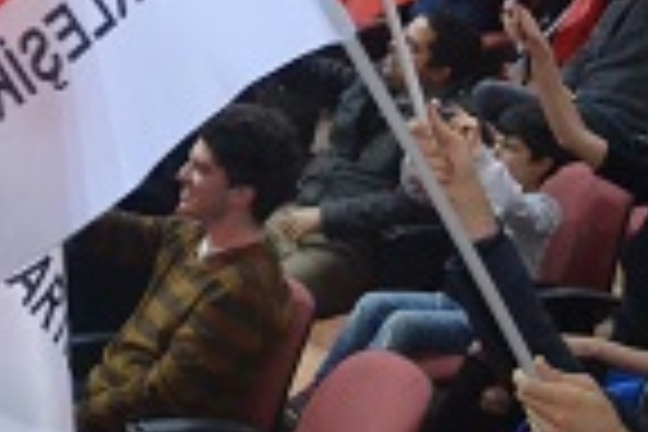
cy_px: -94
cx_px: -184
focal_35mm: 90
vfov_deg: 14.7
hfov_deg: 20.7
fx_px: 1620
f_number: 3.5
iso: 2200
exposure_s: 1/60
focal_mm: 18
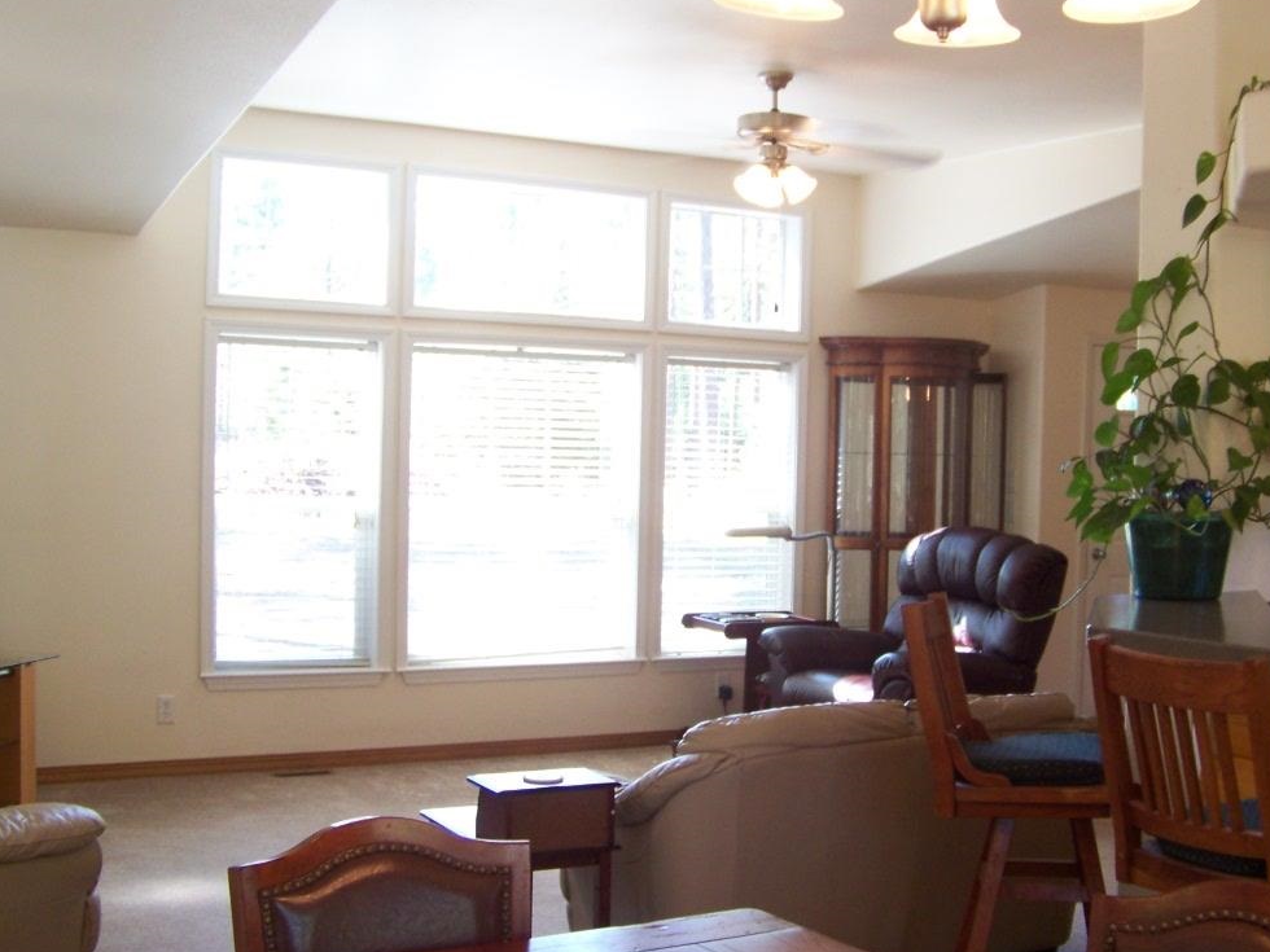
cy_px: 488
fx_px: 1724
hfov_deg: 40.4
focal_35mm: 47
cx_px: 704
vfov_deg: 30.9
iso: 125
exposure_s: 1/30
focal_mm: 5.85
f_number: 2.8
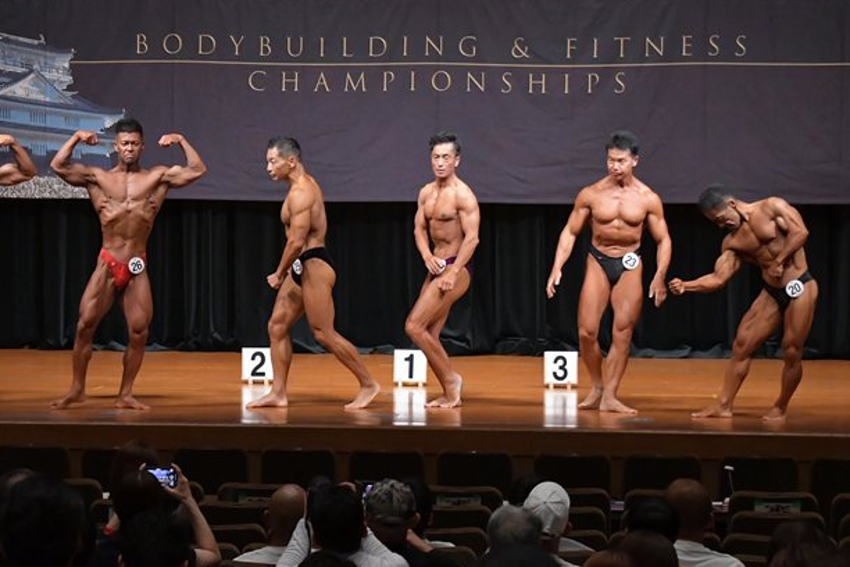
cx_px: 328
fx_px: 3494
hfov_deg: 13.9
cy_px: 240
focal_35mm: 148
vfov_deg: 9.3
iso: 6400
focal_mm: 78
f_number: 5.6
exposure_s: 1/400
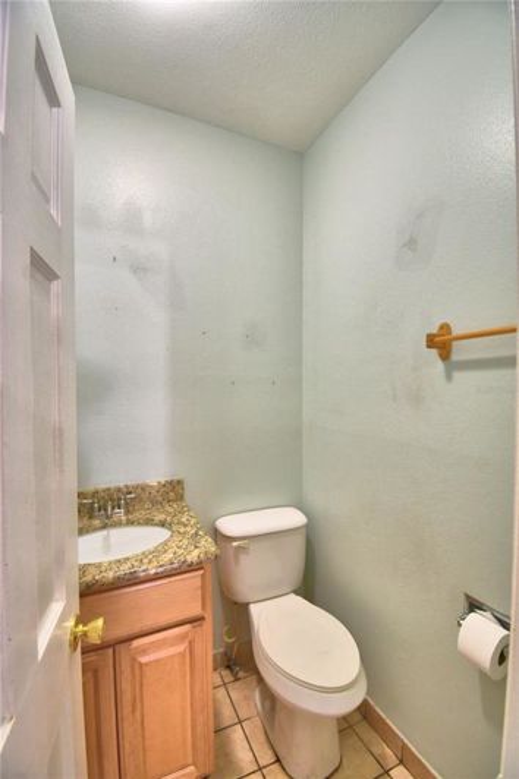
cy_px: 390
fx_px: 325
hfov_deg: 77.3
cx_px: 260
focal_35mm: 15
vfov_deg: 100.4
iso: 720
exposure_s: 1/30
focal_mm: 10
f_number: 4.5
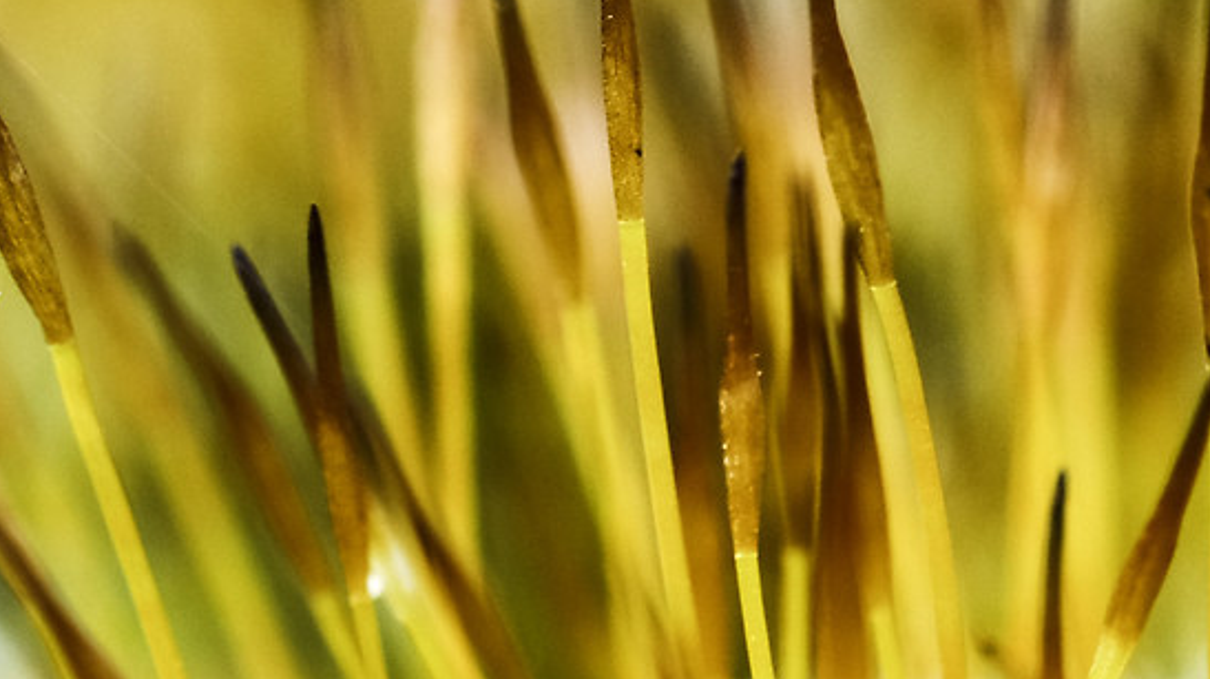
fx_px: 13276
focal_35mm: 414
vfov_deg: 2.9
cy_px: 717
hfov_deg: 5.2
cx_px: 964
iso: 200
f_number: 4
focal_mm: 60
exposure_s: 1/250
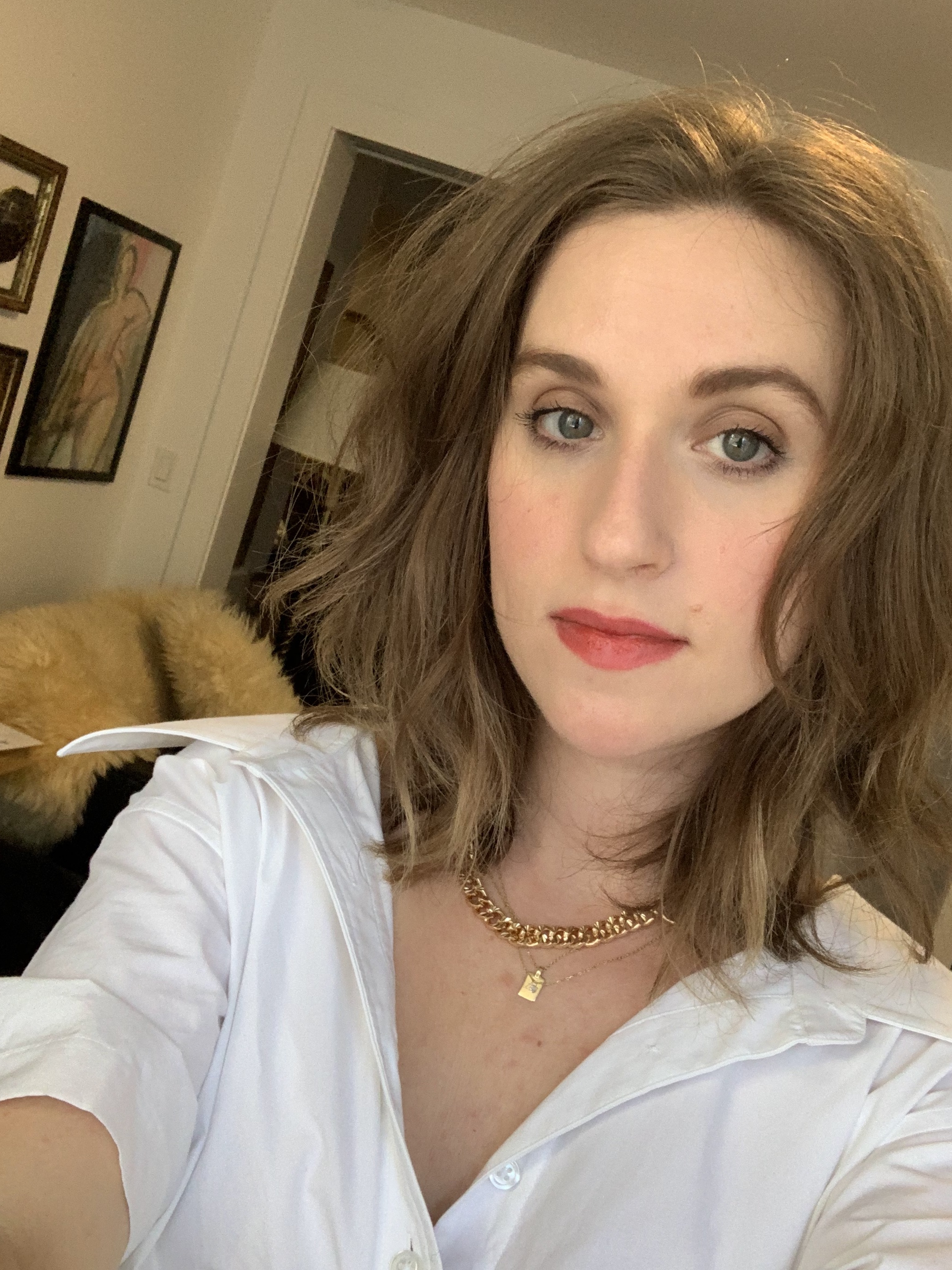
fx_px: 1320
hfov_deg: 39.6
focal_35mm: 36
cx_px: 518
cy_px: 667
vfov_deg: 51.3
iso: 200
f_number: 2.2
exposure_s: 1/60
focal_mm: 2.87
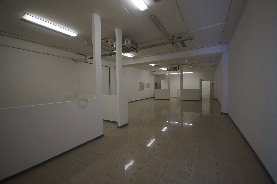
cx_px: 138
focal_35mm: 15
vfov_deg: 77.1
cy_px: 92
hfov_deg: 100.5
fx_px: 115
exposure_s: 1/60
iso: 250
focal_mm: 10
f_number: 4
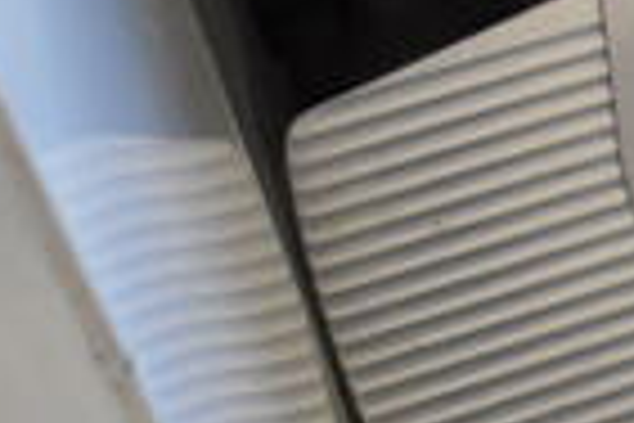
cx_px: 1344
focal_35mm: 143
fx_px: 2518
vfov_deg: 9.6
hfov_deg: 12.3
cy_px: 378
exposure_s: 1/125
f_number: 3.8
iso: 4000
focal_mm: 22
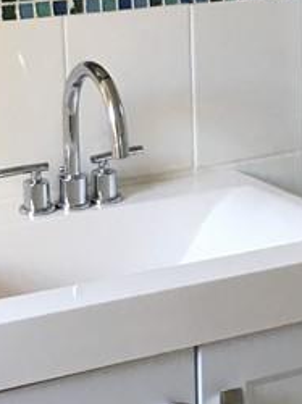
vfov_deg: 16.6
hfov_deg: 12.3
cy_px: 158
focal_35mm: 119
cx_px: 292
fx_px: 1387
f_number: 2.2
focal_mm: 4.15
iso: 64
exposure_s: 1/30
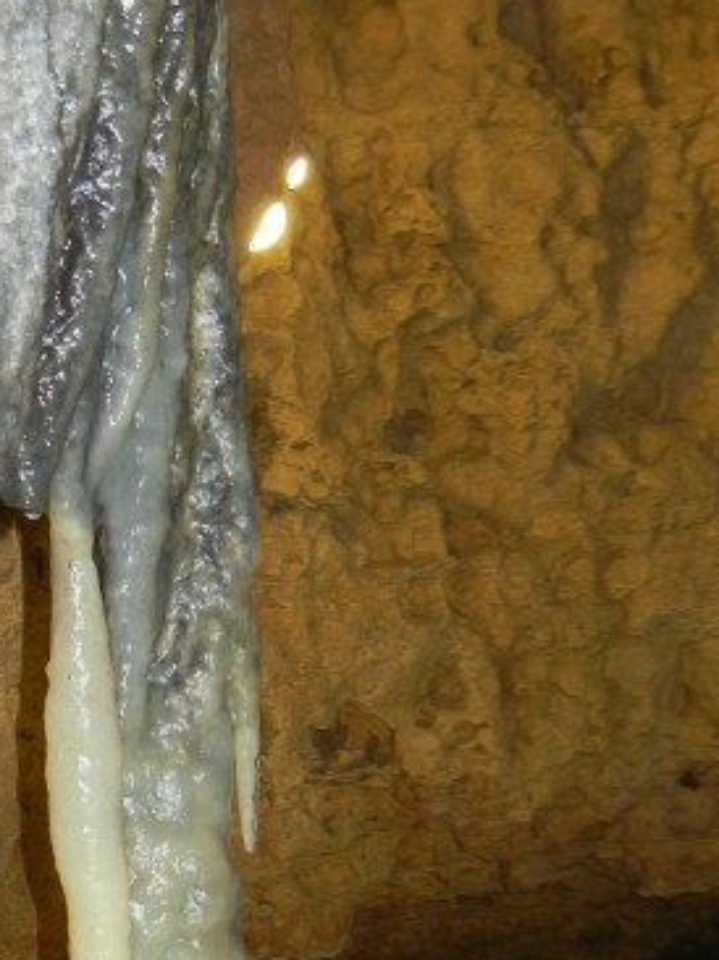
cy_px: 637
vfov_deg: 23.2
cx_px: 45
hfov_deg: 17.2
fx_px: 2329
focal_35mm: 84
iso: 200
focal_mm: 5.4
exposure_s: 1/30
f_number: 3.5
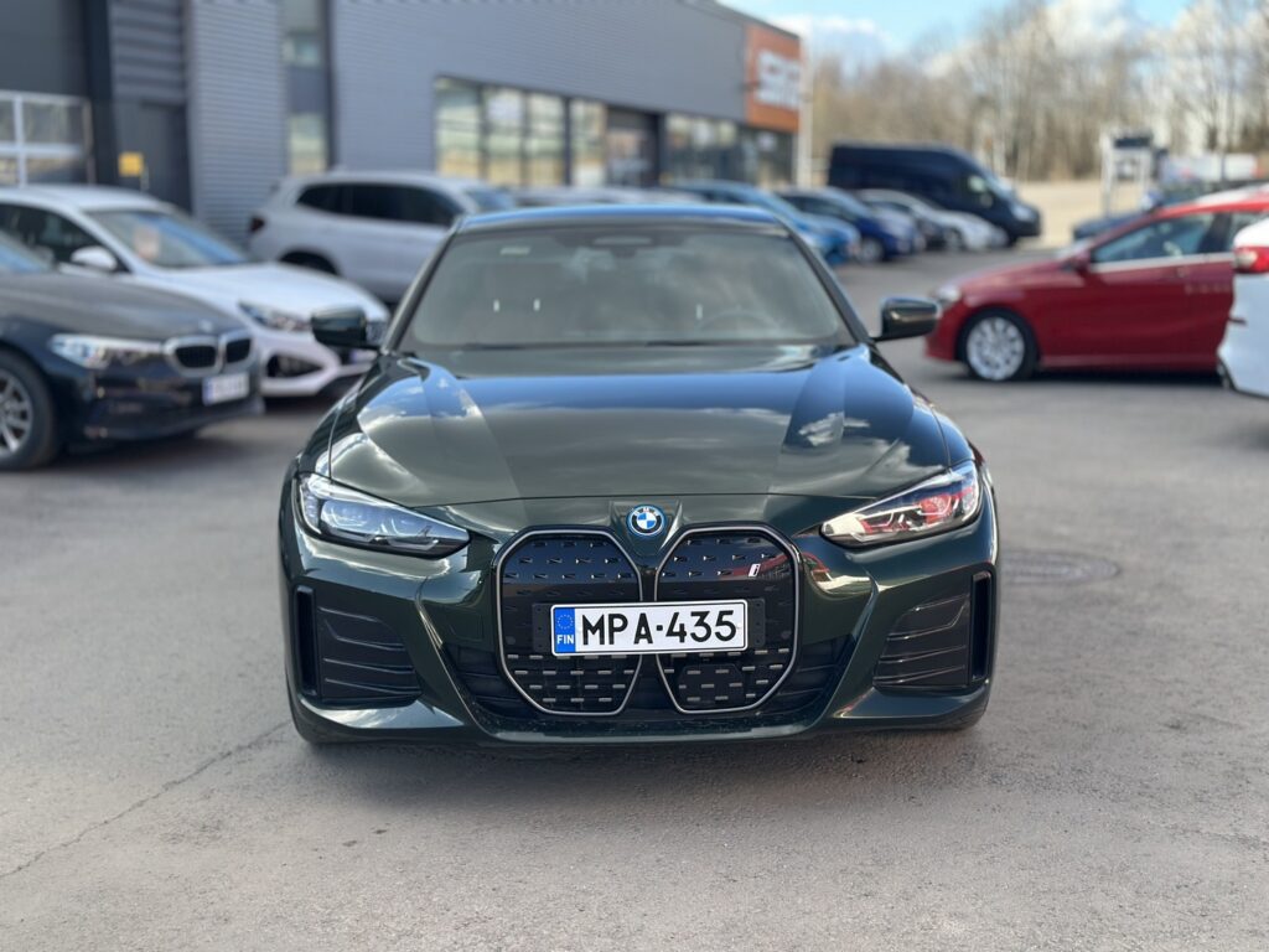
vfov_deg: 30.3
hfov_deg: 39.7
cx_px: 634
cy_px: 476
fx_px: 1760
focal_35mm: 48
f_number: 1.78
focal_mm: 6.86
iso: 80
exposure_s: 1/785
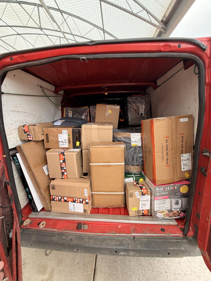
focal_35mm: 14
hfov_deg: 85.7
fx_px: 114
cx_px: 106
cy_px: 140
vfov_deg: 102.1
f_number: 2.2
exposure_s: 1/121
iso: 200
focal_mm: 2.22
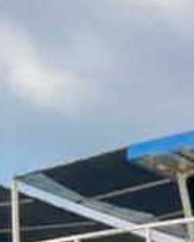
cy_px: 511
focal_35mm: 151
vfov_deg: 11.3
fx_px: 1082
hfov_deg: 7.7
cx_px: 716
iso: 25
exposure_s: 1/761
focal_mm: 2.71
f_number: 2.2
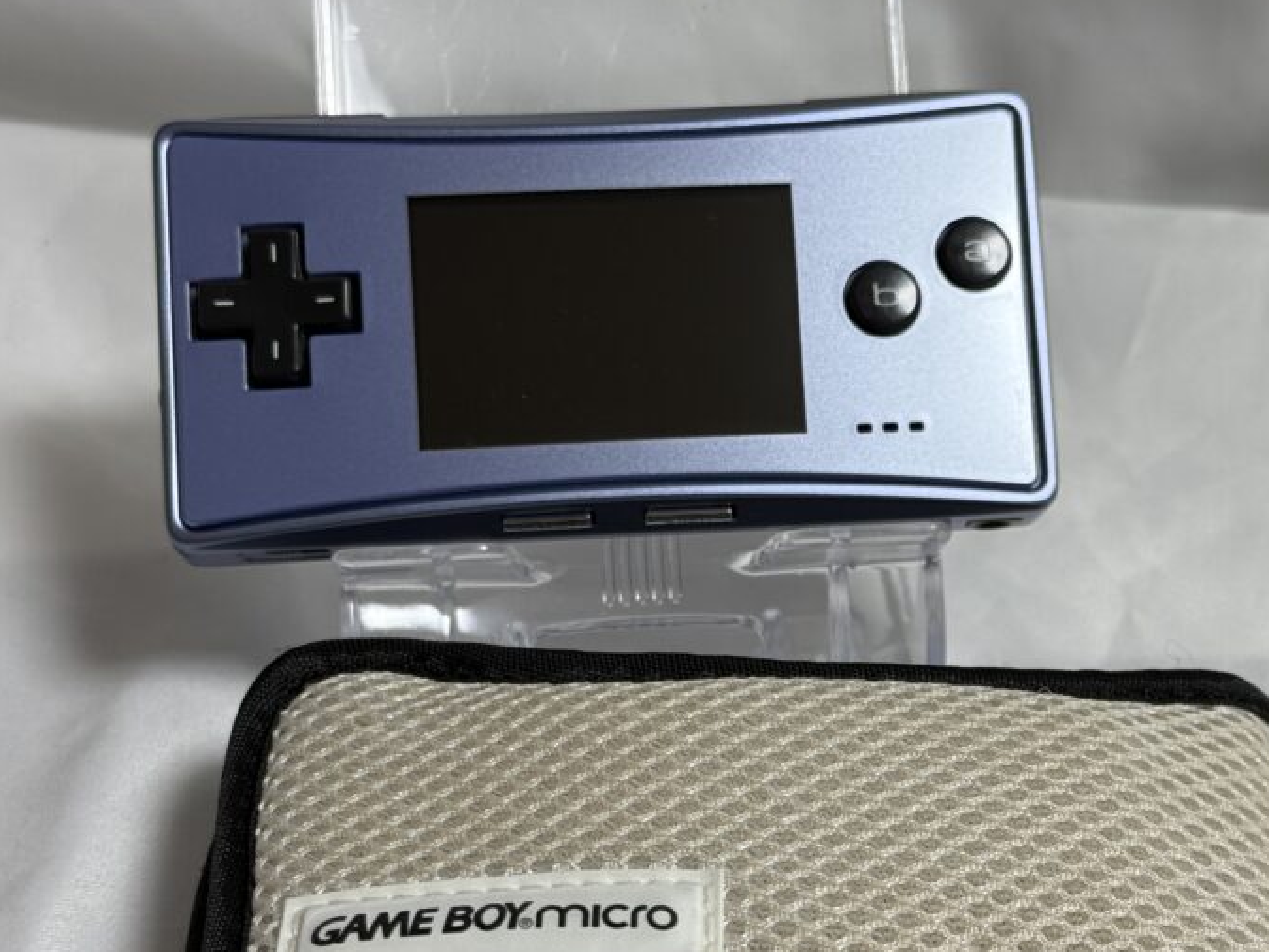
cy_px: 609
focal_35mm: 73
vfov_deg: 20.1
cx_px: 779
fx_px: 2677
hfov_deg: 26.6
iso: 80
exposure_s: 1/117
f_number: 1.78
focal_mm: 6.76
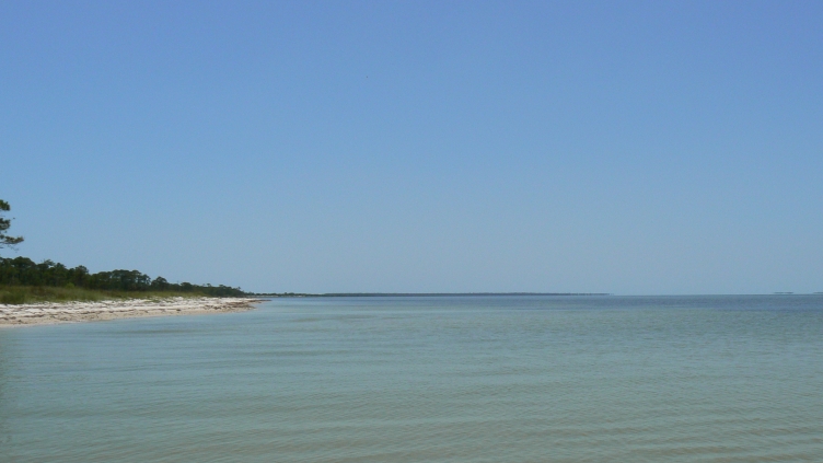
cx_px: 444
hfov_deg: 47.3
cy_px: 273
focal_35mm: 43
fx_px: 938
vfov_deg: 27.7
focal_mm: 6
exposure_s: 1/640
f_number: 8
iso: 80
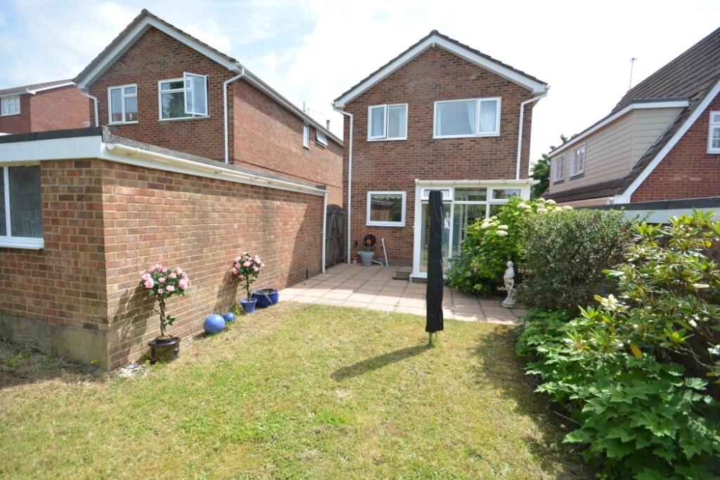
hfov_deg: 100.4
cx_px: 360
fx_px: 300
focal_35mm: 15
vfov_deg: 77.3
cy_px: 240
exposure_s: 1/500
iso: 400
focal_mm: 10
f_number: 8
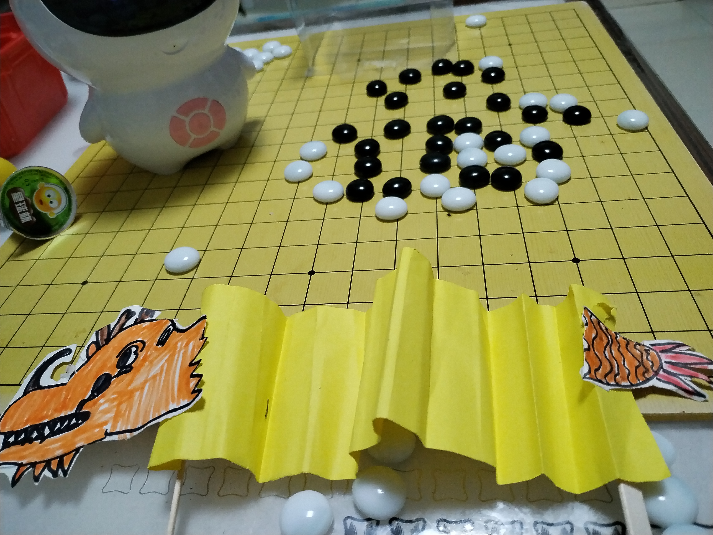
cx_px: 356
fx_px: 536
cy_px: 268
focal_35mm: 26
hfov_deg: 67.3
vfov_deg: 53.1
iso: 835
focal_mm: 4.75
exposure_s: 1/25
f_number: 1.8
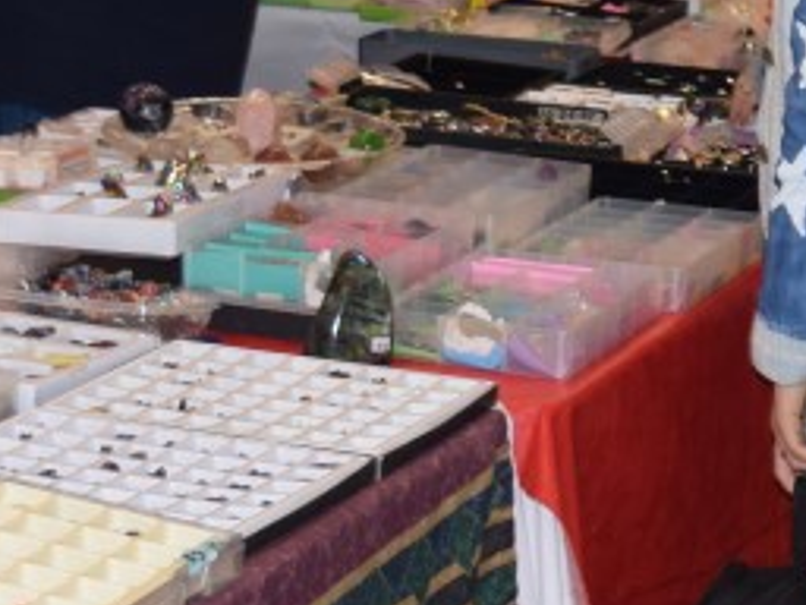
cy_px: 63
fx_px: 3473
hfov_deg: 13.2
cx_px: 642
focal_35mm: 149
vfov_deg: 9.9
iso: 800
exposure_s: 1/80
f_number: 4.5
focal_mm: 23
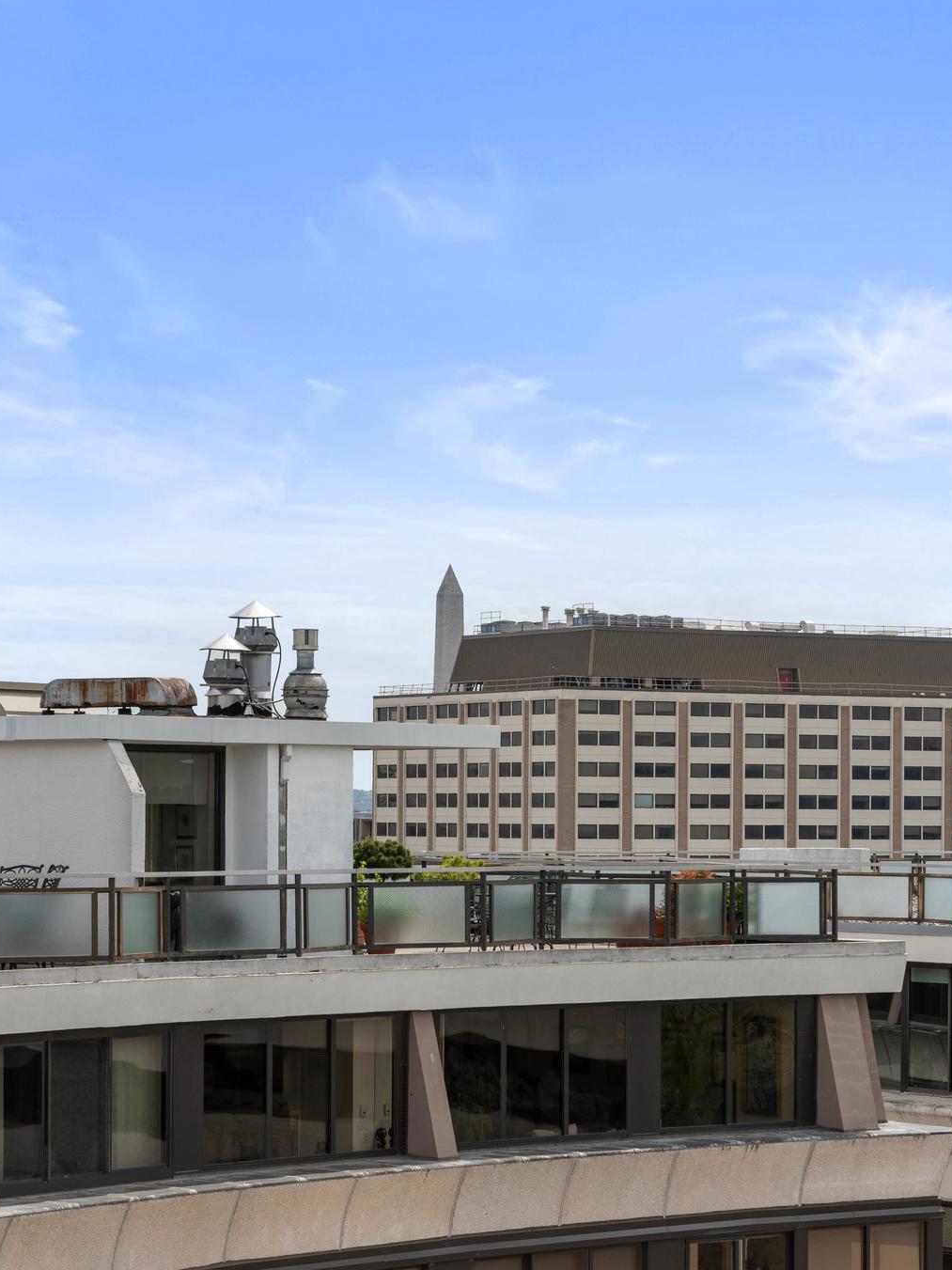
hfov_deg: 14.5
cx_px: 437
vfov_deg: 19.3
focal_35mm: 102
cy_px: 633
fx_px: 3741
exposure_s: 1/640
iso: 100
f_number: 8
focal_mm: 70
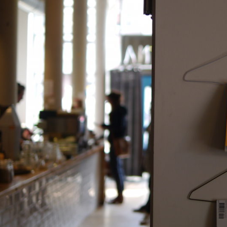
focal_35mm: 85
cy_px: 75
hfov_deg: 20.2
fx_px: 631
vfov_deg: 20.3
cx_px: 182
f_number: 1.4
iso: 160
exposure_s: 1/200
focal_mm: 25
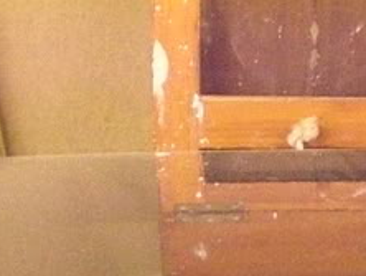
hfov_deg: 11.9
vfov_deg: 8.8
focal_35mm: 166
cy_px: 408
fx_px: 1757
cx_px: 237
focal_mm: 6.3
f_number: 3.1
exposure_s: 1/30
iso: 800
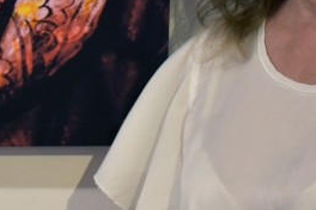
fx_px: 2045
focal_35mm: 233
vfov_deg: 5.9
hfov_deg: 8.8
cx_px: -35
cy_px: -17
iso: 900
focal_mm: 40
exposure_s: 1/60
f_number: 4.5
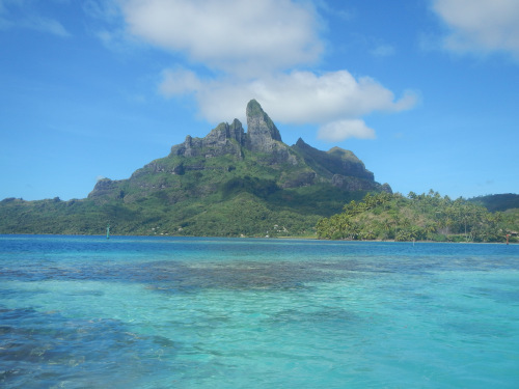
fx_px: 495
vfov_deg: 42.9
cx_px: 260
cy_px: 194
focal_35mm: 33
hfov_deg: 55.4
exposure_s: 1/1250
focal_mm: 5.9
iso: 125
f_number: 3.9
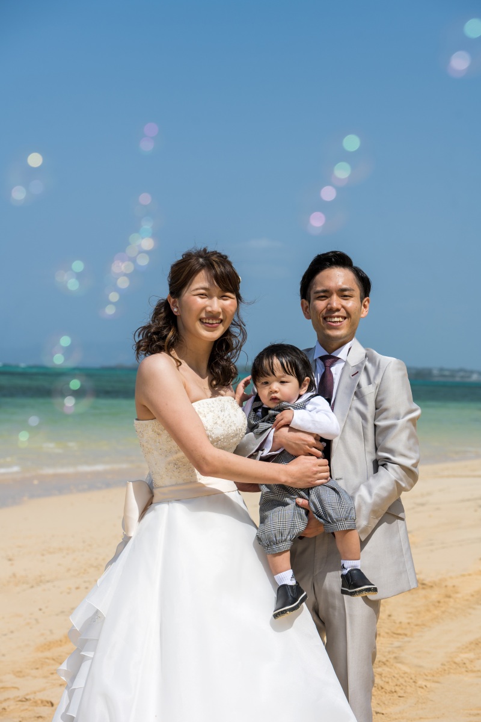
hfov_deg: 19.5
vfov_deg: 28.8
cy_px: 361
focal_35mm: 70
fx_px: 1403
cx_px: 240
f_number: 5.6
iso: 64
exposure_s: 1/800
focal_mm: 70
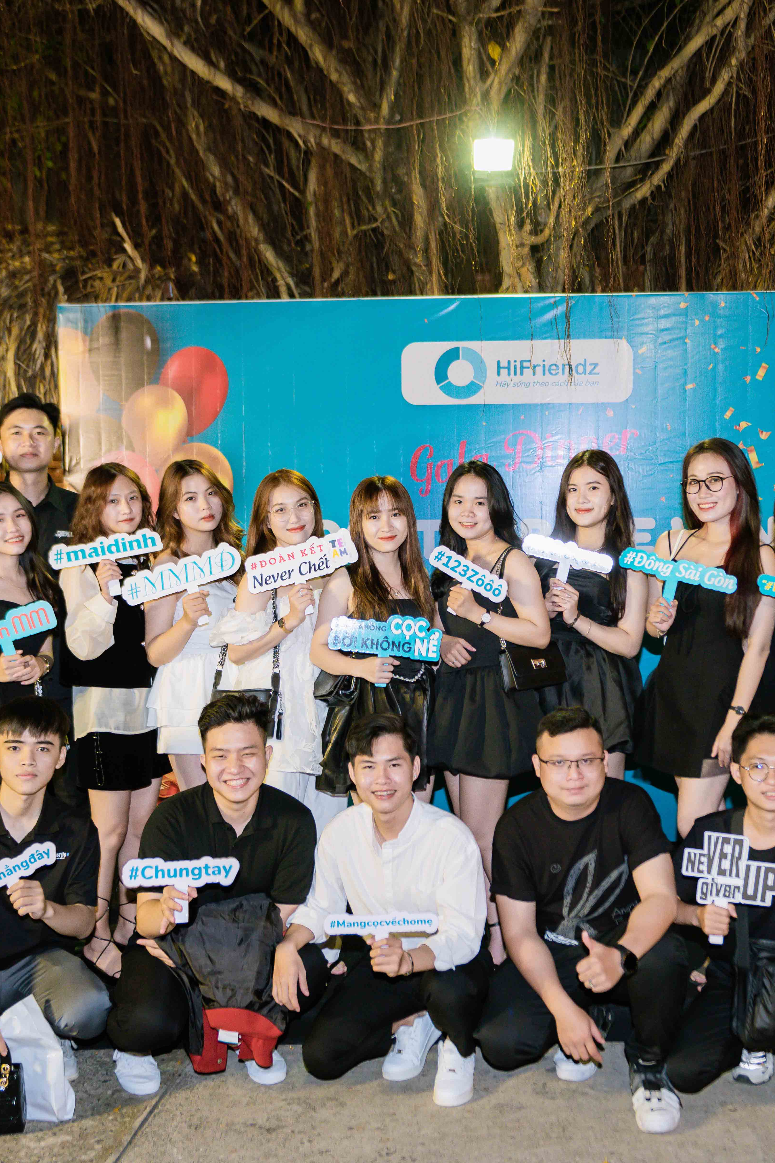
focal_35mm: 44
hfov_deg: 30.3
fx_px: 1421
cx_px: 516
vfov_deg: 44.5
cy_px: 587
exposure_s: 1/100
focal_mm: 29
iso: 1000
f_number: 2.8
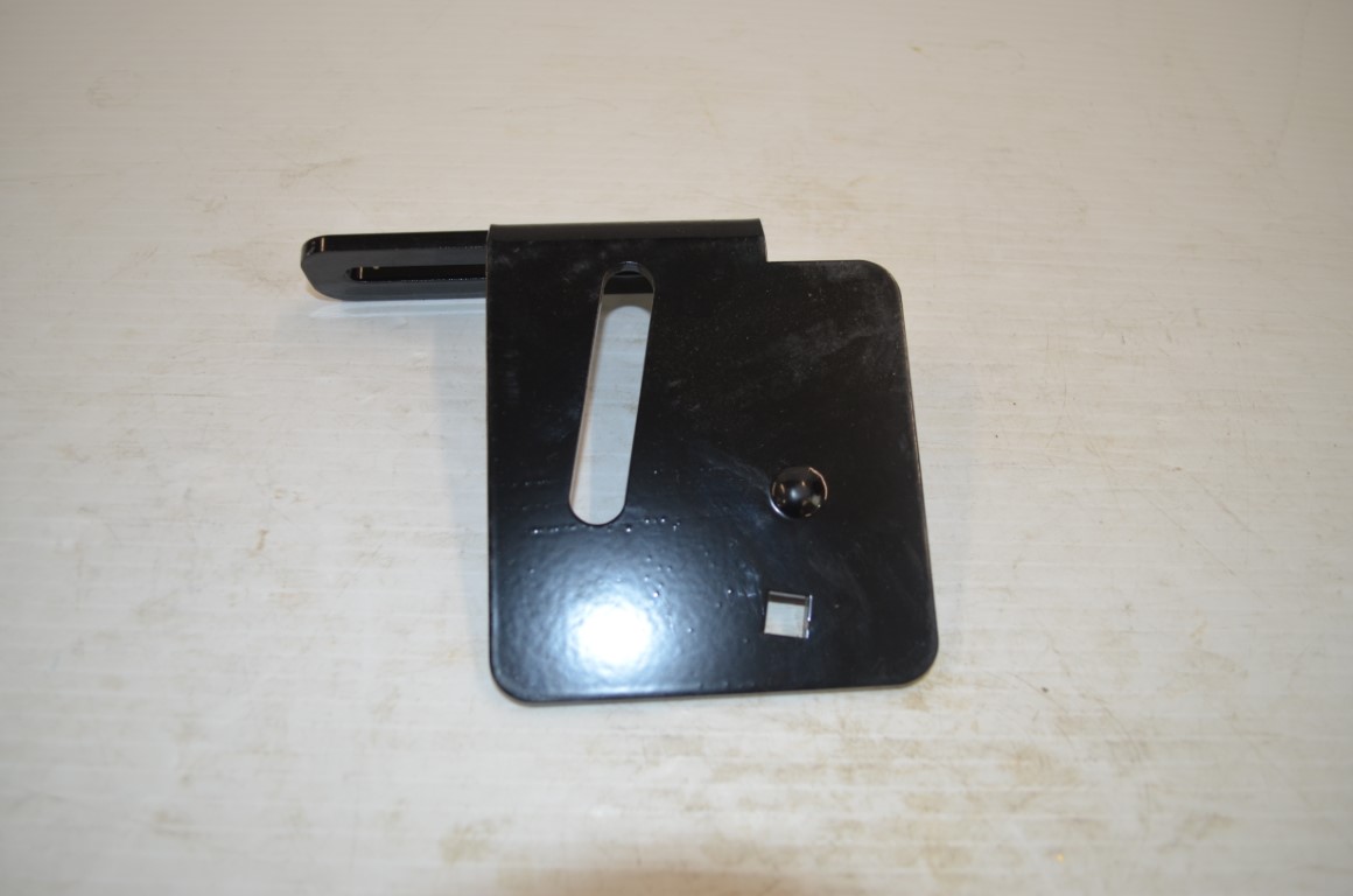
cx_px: 676
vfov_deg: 43.4
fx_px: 1125
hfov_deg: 62.0
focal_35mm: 30
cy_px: 448
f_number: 3.8
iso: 250
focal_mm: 20
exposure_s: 1/125
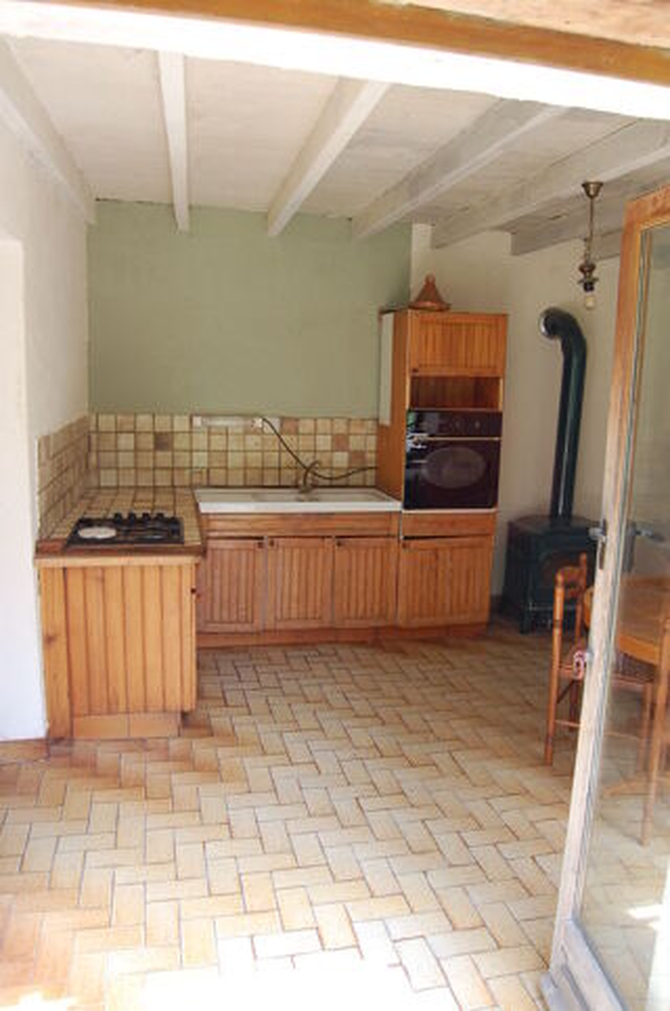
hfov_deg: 47.7
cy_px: 506
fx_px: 757
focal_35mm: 27
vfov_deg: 67.5
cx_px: 335
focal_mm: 18
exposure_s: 1/100
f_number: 5
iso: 400
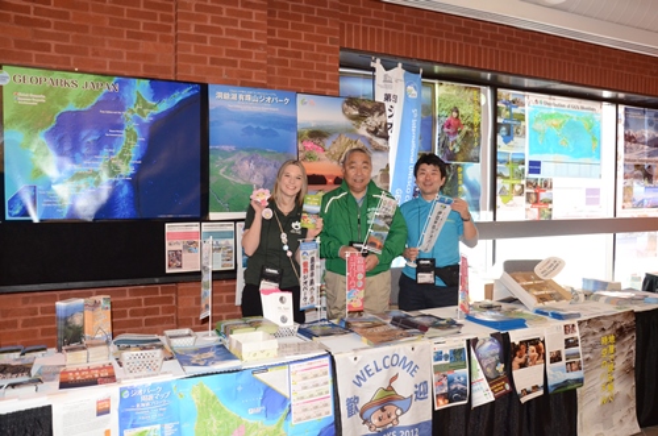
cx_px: 329
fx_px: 574
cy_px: 218
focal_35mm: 32
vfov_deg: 41.5
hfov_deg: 59.6
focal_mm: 21
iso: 2000
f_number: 7.1
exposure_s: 1/40
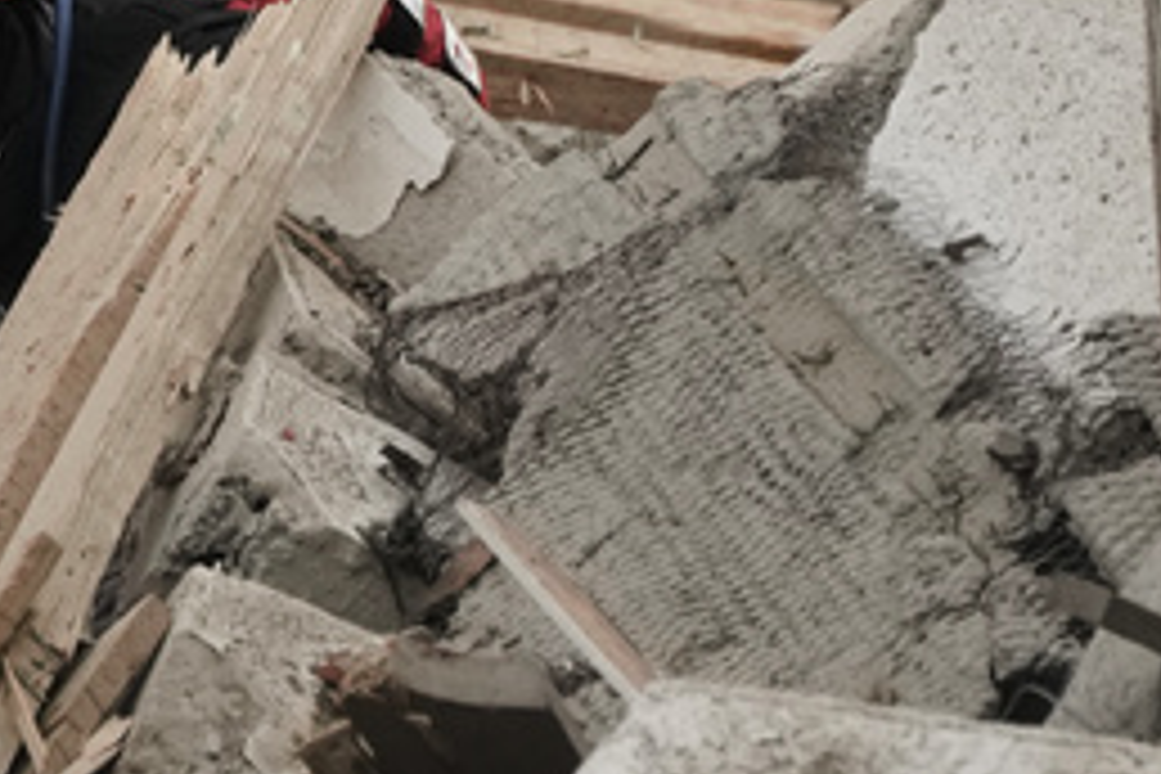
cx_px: -225
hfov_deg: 0.9
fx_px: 76813
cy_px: 326
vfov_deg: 0.6
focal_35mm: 2382
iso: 800
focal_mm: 400
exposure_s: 1/1600
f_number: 5.6
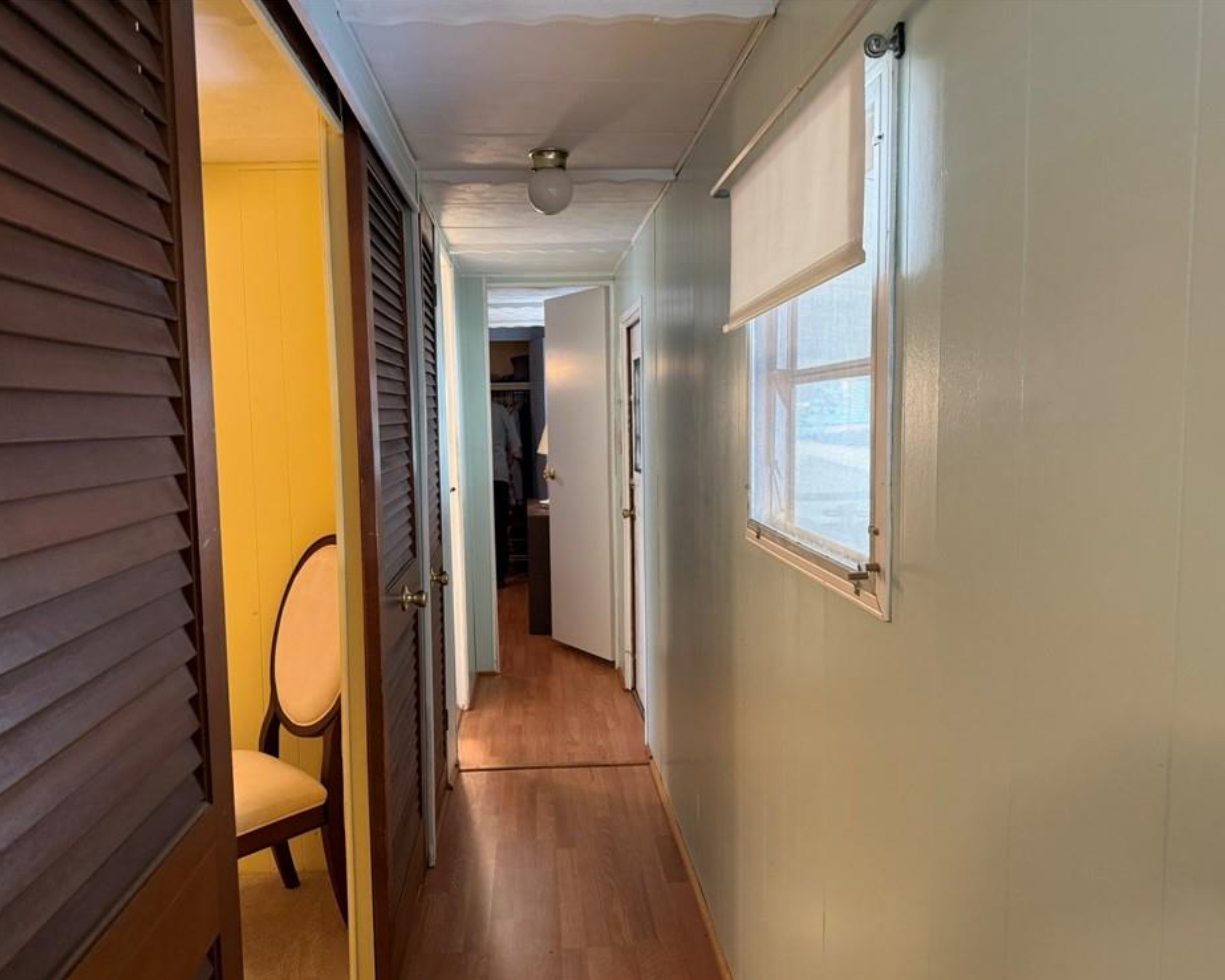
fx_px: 942
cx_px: 588
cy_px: 507
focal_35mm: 26
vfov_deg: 54.9
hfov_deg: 66.0
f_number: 1.78
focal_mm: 6.76
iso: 500
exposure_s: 1/60
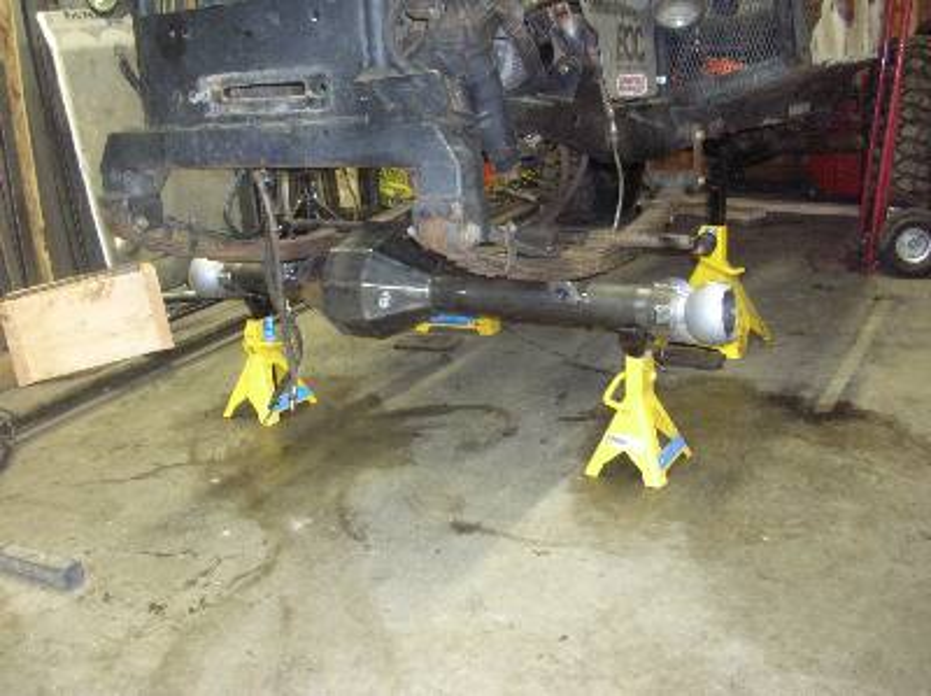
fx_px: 940
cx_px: 466
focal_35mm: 35
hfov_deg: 52.7
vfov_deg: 40.6
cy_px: 348
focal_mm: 5.8
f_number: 2.8
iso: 200
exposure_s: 1/12.4
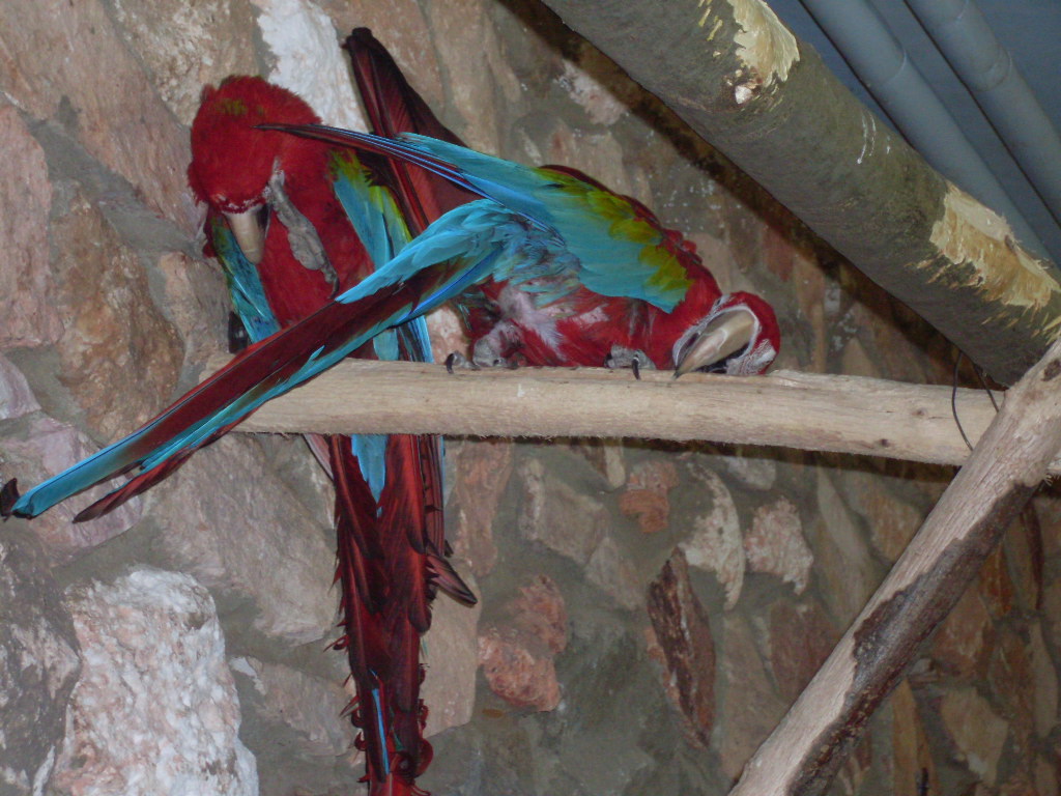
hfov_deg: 17.3
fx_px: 3494
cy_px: 398
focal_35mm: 114
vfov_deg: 13.0
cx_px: 530
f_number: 5.2
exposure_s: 1/60
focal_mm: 18.9
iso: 240
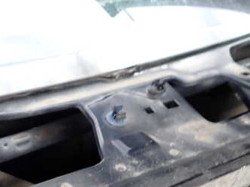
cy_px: 165
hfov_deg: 41.1
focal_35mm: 45
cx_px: 70
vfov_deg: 30.9
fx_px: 325
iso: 100
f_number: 5.6
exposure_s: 1/30
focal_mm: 4.5
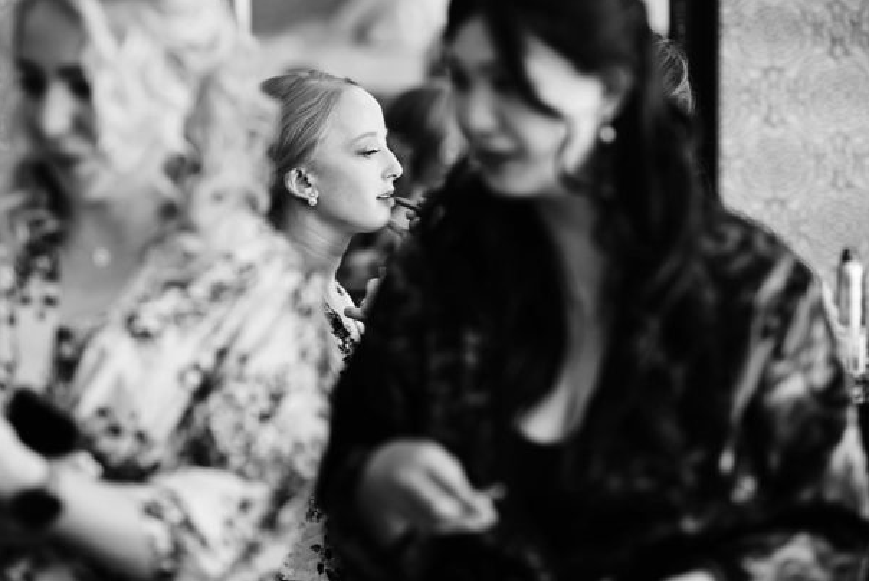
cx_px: 422
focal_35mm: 144
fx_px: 3479
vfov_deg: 9.5
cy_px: 198
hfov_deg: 14.2
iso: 200
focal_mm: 85
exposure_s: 1/200
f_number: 1.8
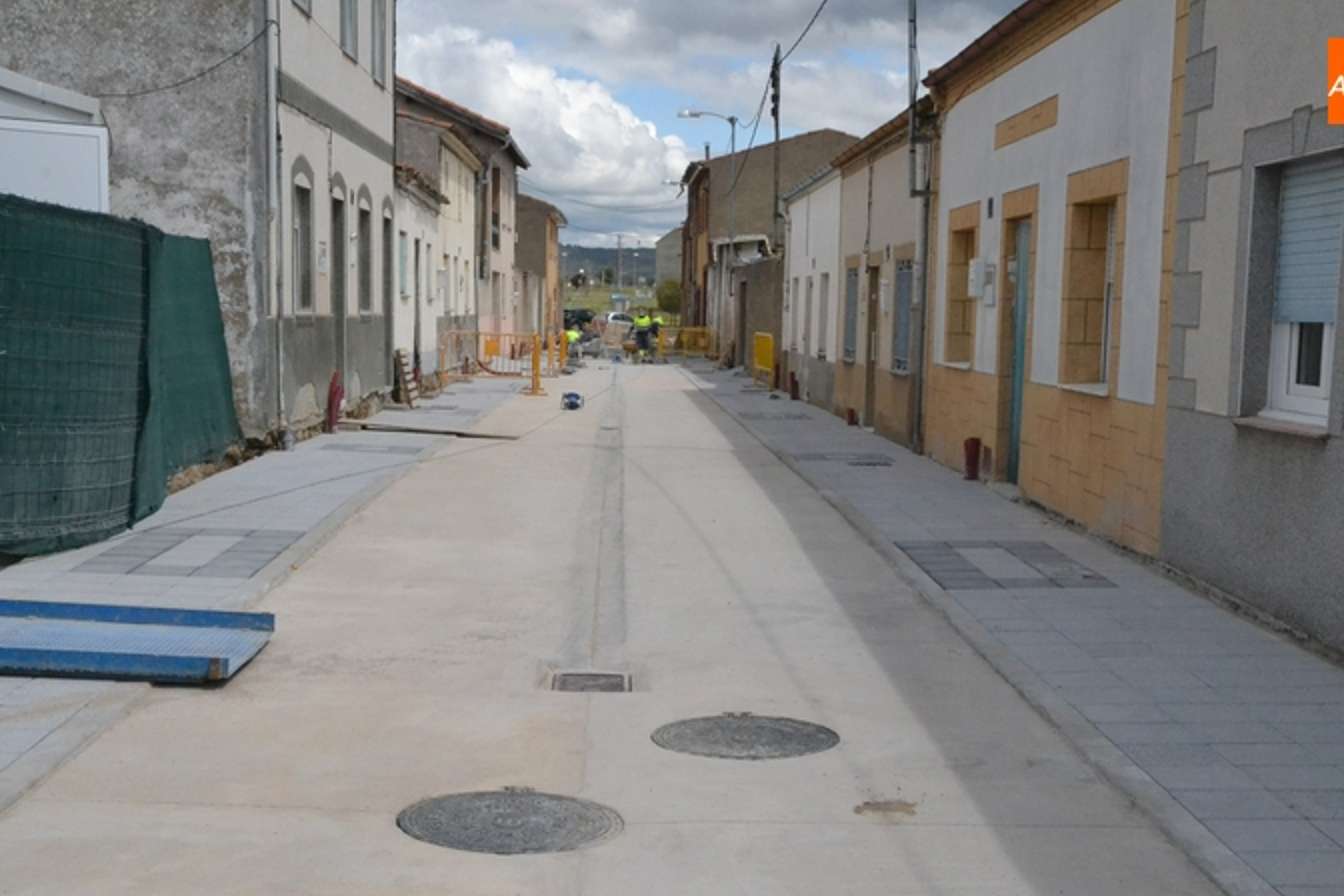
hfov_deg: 39.6
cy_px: 531
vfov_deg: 26.9
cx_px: 656
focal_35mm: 50
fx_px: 1867
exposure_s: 1/1600
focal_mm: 28
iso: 3200
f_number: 20
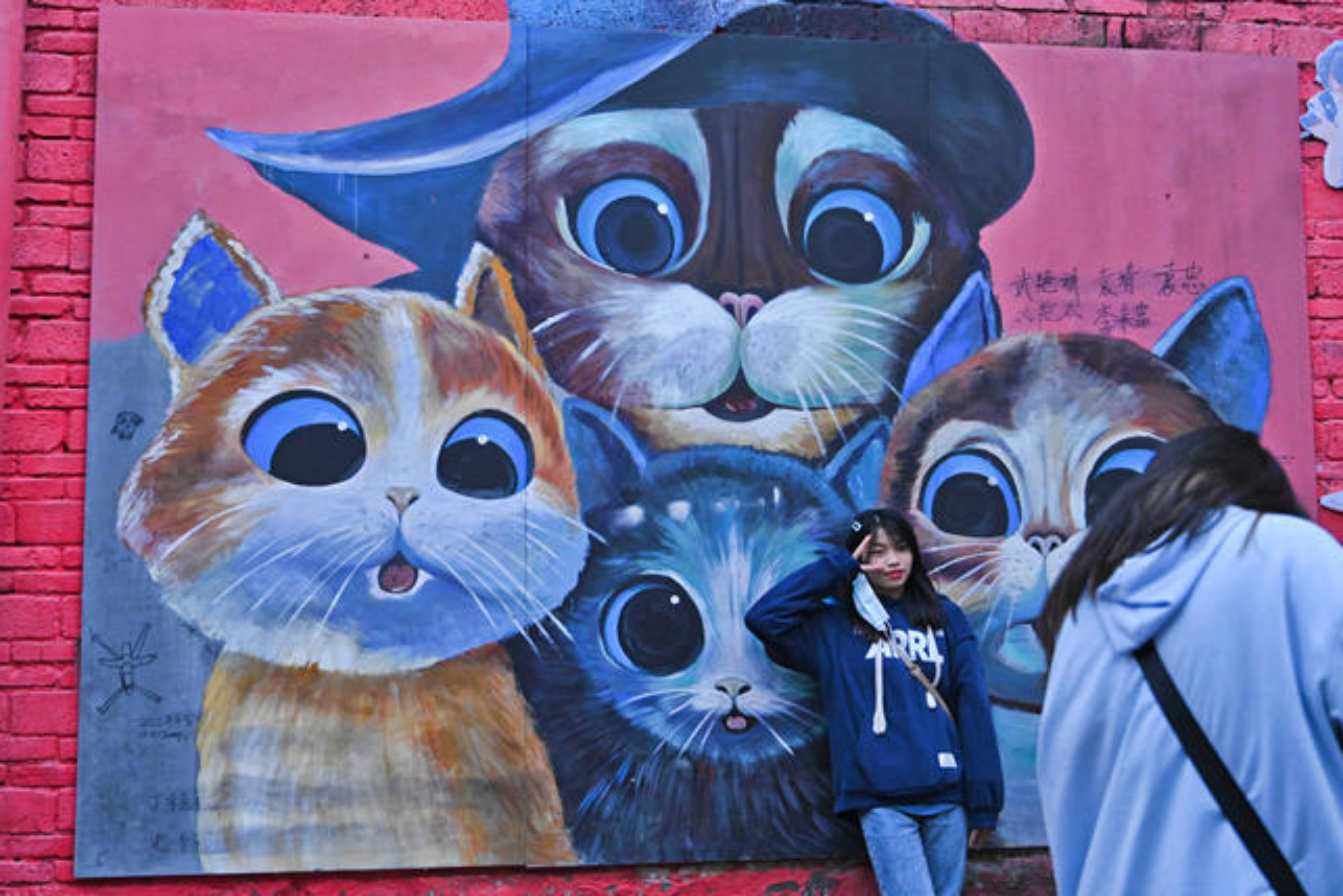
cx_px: 696
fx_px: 1716
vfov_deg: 29.3
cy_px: 417
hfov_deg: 42.7
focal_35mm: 46
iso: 1600
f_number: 4
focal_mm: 37
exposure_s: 1/50
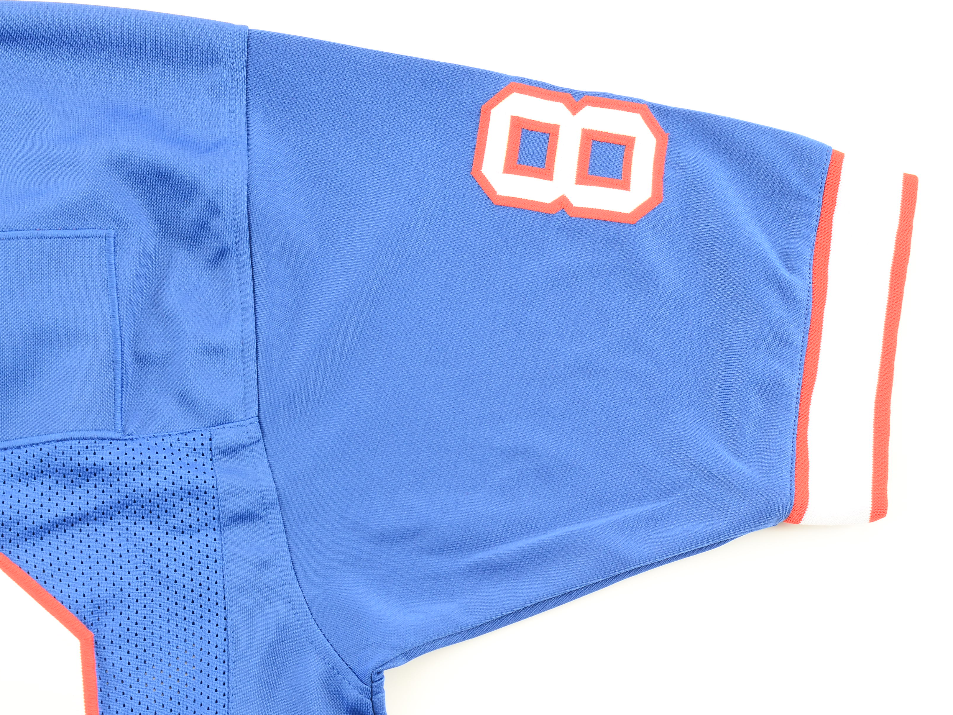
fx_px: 2175
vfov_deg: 18.7
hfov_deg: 24.7
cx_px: 442
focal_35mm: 79
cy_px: 355
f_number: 10
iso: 320
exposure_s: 1/60
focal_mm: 48
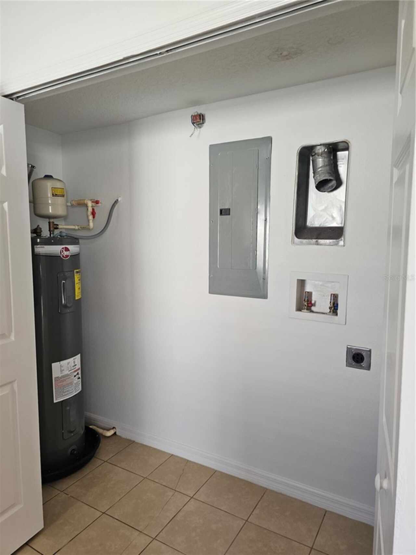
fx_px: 368
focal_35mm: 23
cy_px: 278
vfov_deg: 73.9
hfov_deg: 58.9
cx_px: 208
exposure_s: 1/120
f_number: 1.7
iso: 125
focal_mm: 6.3
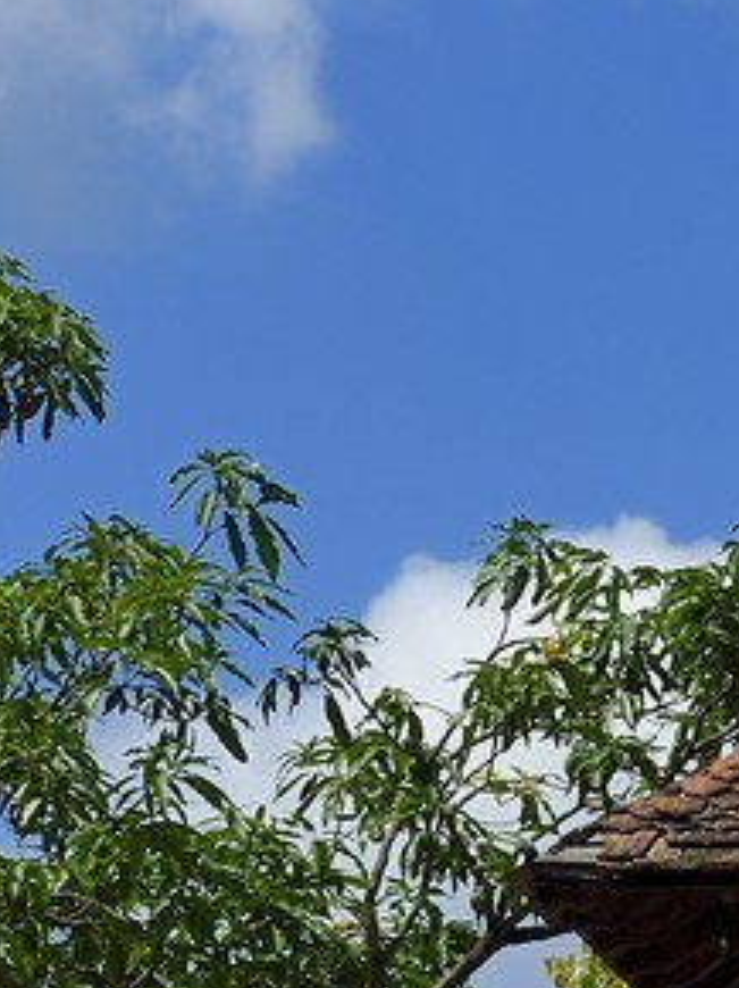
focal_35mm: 297
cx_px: 1802
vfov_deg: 6.4
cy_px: 2099
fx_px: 8466
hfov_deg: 4.9
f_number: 13
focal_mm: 56
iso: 200
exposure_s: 1/250
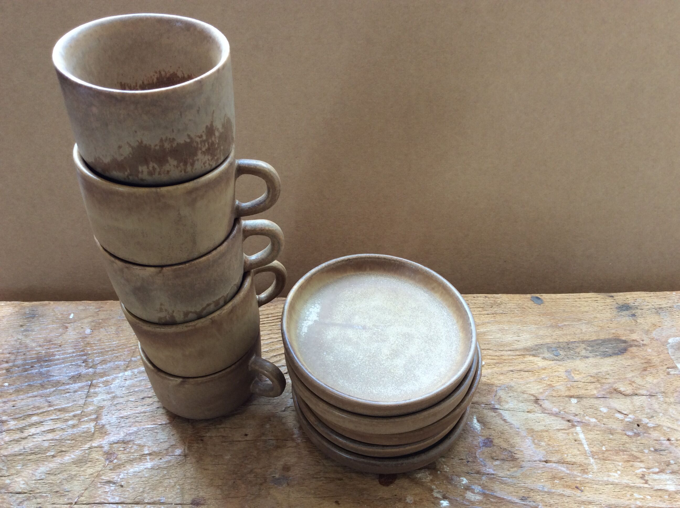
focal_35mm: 32
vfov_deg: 44.1
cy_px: 254
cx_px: 340
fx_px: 628
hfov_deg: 56.9
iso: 32
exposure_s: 1/30
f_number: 2.4
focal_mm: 3.3
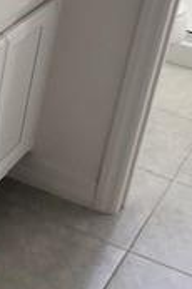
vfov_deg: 18.9
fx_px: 866
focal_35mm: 108
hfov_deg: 12.0
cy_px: 105
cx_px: -102
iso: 25
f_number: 1.8
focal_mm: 4
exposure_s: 1/30
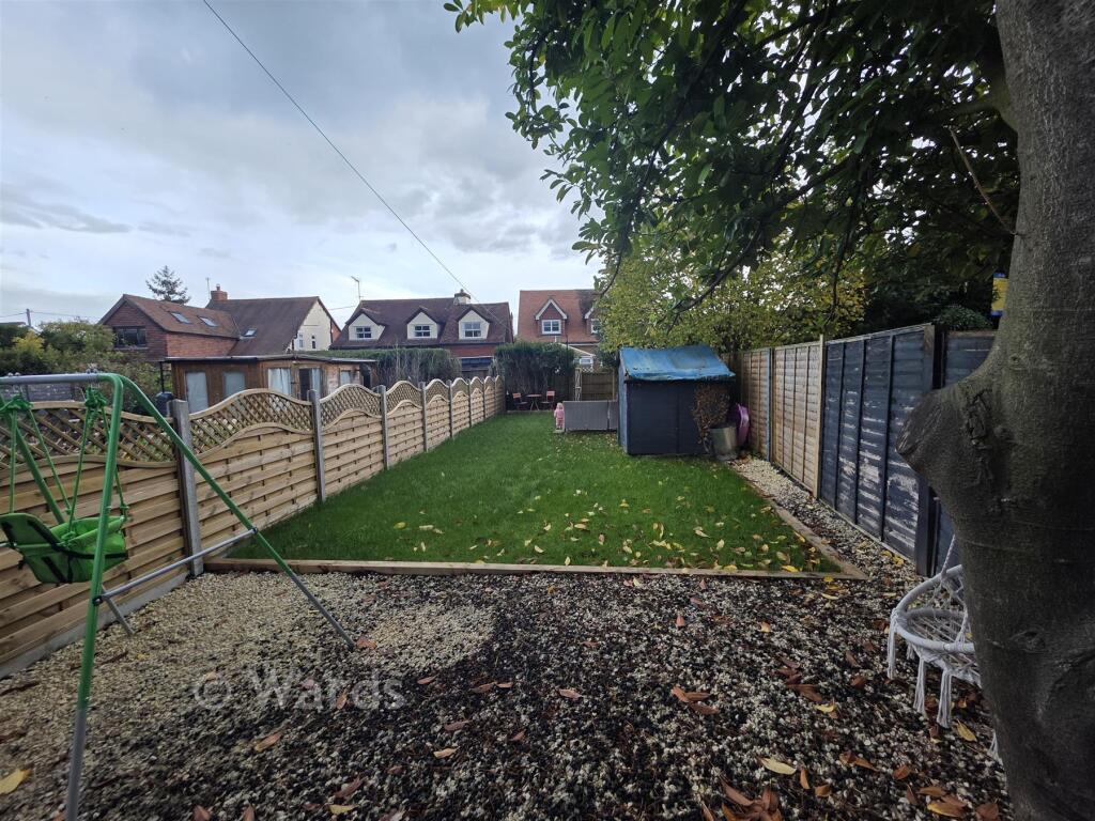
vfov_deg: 89.9
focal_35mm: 13
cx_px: 548
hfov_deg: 106.2
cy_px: 410
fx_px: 411
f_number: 1.9
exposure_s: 1/100
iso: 40
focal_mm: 2.2
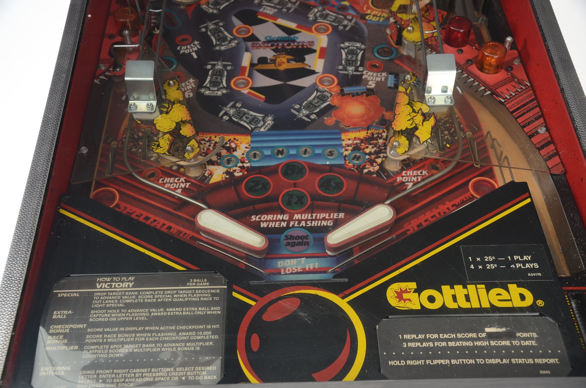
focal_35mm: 42
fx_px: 682
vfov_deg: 31.8
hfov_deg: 46.5
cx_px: 293
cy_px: 194
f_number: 5.6
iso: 250
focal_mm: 28
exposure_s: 1/60
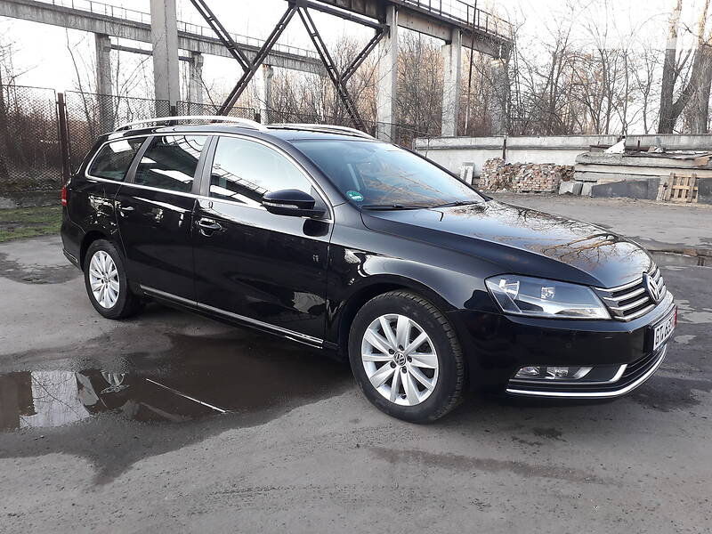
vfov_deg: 51.4
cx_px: 356
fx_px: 555
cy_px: 267
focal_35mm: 27
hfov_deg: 65.3
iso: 40
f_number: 1.9
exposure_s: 1/126
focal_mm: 3.6
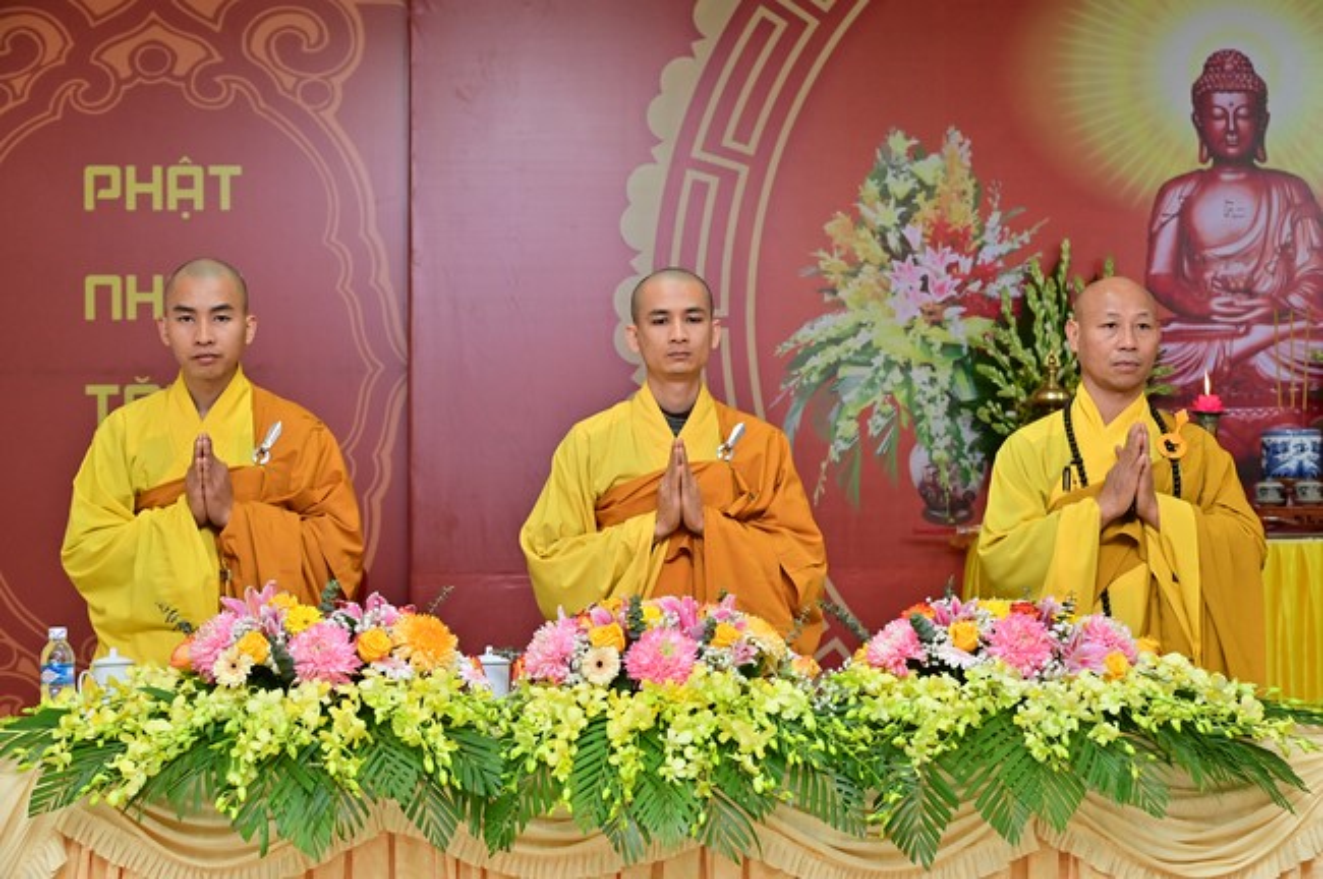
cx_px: 662
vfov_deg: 23.3
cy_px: 440
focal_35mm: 58
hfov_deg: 34.5
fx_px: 2129
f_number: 6.3
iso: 1600
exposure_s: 1/160
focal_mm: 58
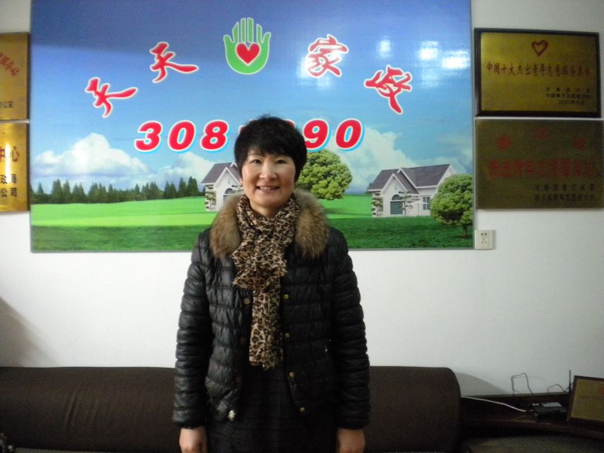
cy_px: 226
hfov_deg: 52.6
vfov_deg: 40.7
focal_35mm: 35
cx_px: 302
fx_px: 611
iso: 800
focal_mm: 6.3
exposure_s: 1/7.2
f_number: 3.1
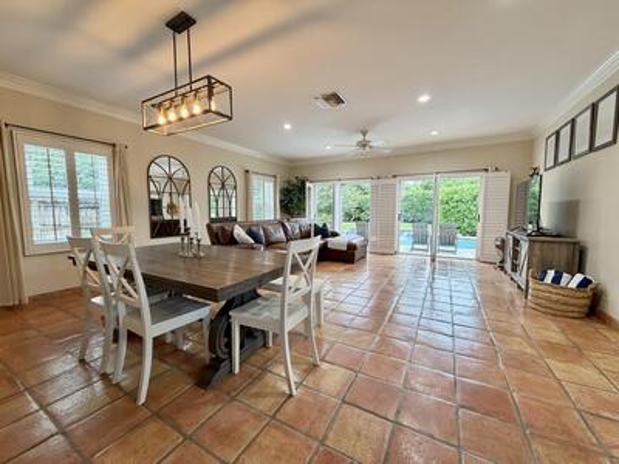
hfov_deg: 102.1
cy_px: 232
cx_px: 310
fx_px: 250
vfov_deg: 85.7
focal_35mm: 14
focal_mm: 2.22
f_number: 2.2
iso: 200
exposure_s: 1/60
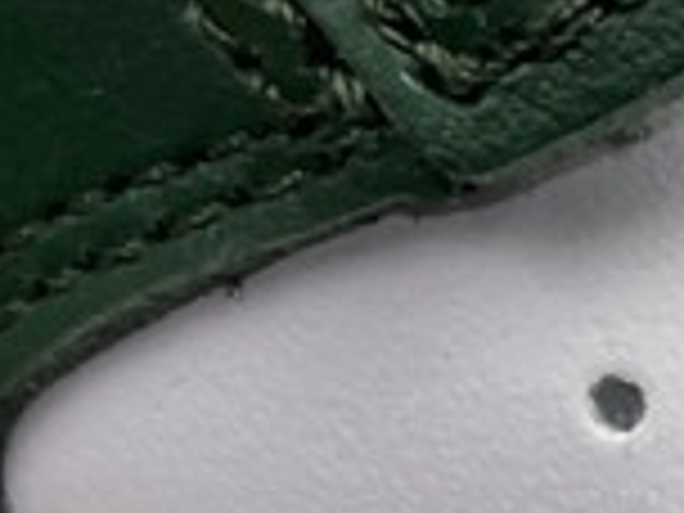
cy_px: 882
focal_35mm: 171
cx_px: 1584
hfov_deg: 10.2
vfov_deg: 8.4
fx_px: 3379
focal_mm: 4.2
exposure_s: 1/121
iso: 40
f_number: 1.6
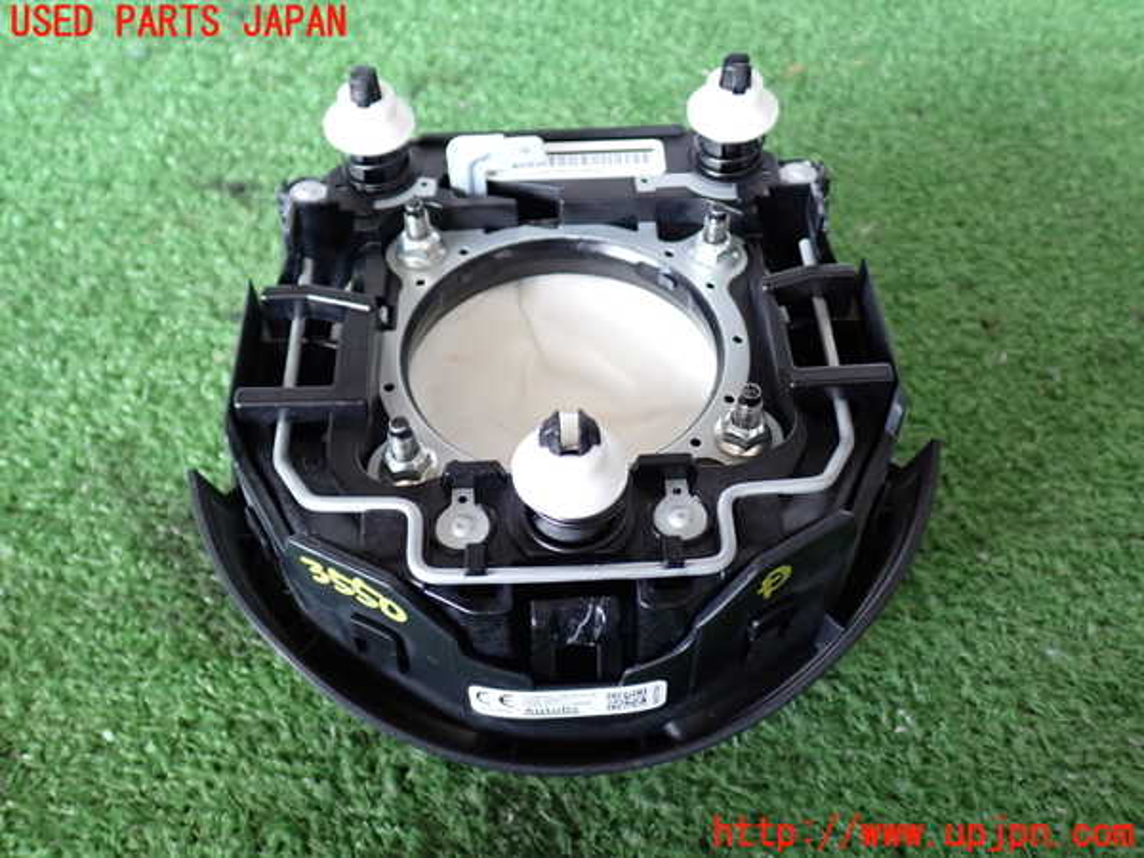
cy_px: 429
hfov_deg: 51.4
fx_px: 1190
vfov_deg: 39.7
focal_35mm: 36
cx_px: 572
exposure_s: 1/40
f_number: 2.5
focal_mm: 6.37
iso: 250
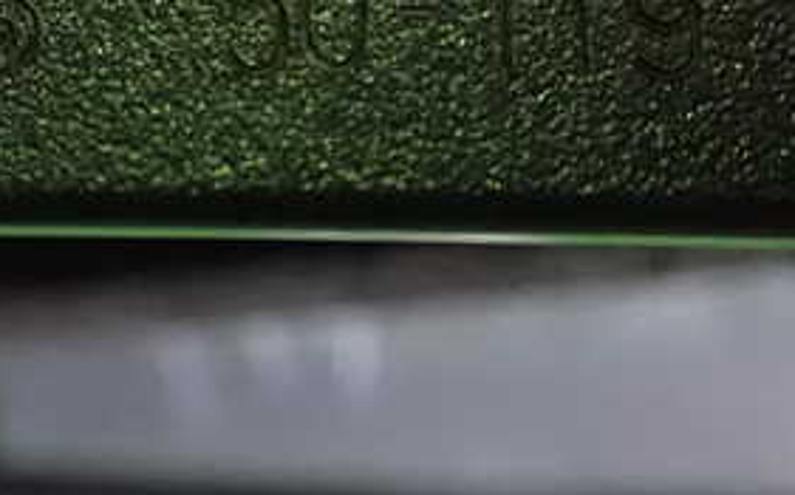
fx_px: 1472
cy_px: 3
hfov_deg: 29.3
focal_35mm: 68
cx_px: 113
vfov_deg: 18.6
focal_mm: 5.4
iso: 1600
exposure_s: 1/30
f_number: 2.3
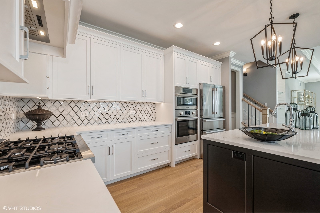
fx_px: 138
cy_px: 106
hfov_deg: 98.6
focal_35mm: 16
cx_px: 160
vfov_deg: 75.5
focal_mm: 15.5
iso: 200
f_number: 8
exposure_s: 1/10
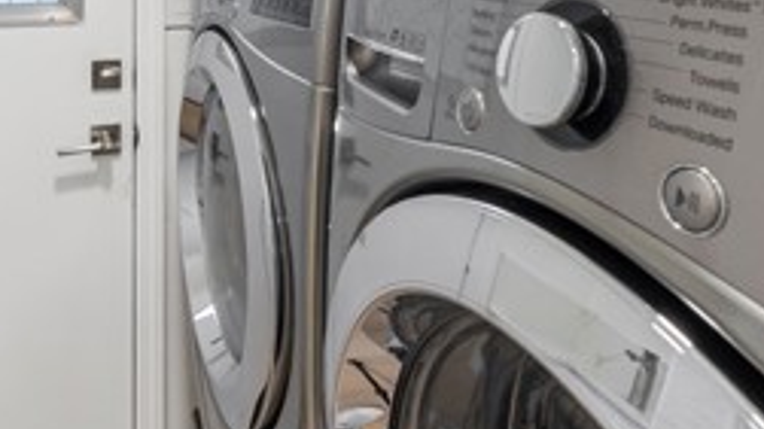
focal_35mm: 32
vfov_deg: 32.2
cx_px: 180
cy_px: -47
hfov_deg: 57.5
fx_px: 648
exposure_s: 1.3
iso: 80
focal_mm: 12
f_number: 8
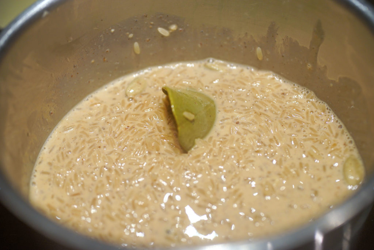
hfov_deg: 39.6
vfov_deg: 27.0
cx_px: 187
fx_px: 519
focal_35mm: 50
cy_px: 125
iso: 400
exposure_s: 1/100
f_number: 3.5
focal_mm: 50
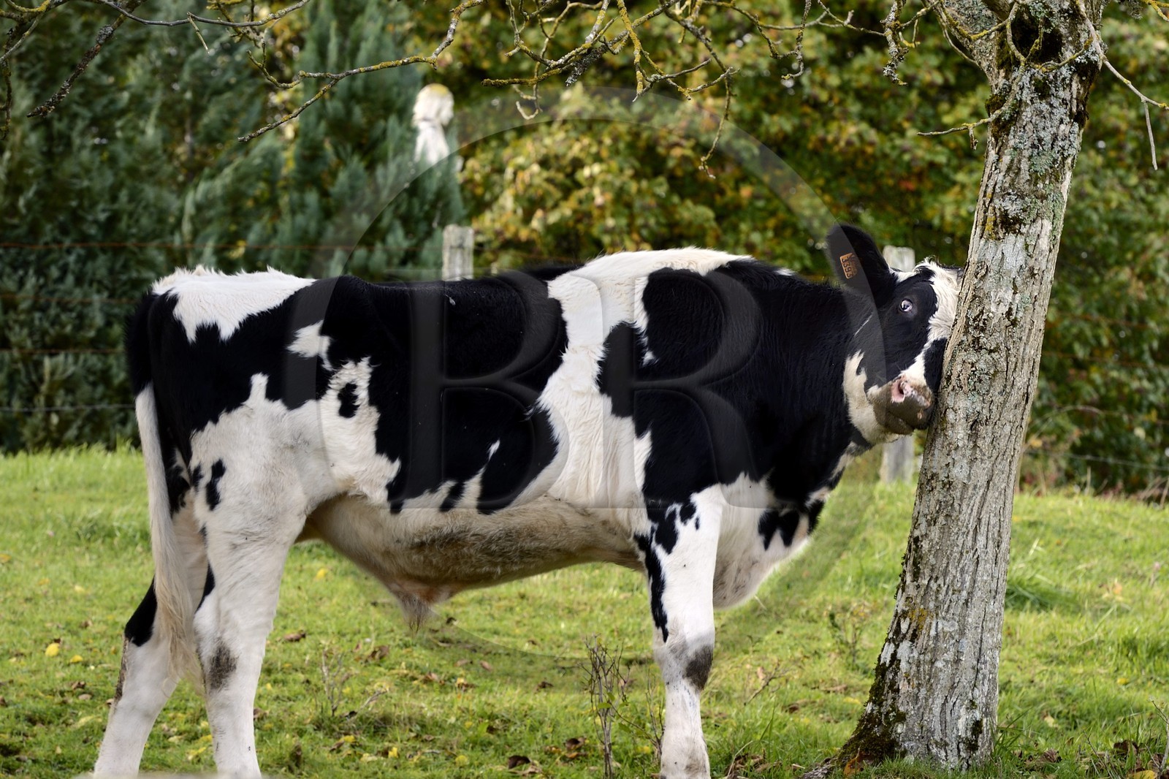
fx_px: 4383
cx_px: 584
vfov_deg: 10.2
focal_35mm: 135
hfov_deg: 15.2
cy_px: 390
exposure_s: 1/160
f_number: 7.1
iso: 400
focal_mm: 135
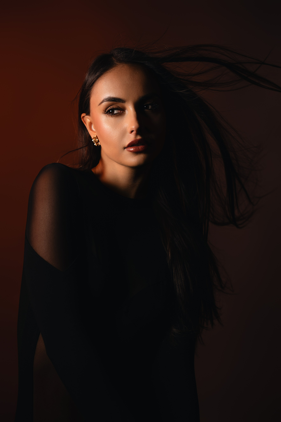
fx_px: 635
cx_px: 140
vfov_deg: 36.7
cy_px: 211
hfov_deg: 25.0
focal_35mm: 54
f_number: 3.5
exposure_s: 1/320
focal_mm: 54.2
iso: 100
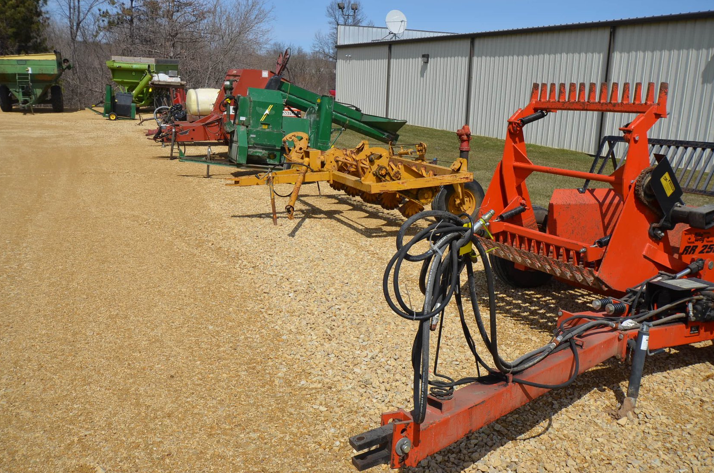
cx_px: 362
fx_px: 673
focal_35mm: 34
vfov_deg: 38.7
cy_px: 242
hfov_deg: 55.9
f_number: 9
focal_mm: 22
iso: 100
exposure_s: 1/320
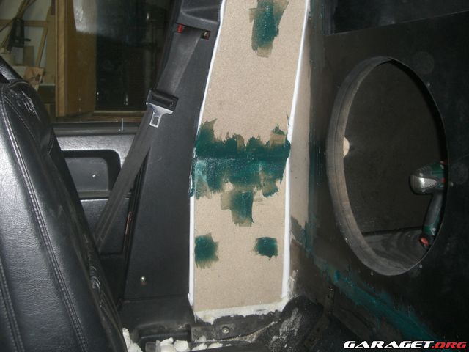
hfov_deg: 49.0
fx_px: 515
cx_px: 234
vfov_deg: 37.7
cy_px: 176
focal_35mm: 38
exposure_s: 1/60
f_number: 2.7
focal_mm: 6.2
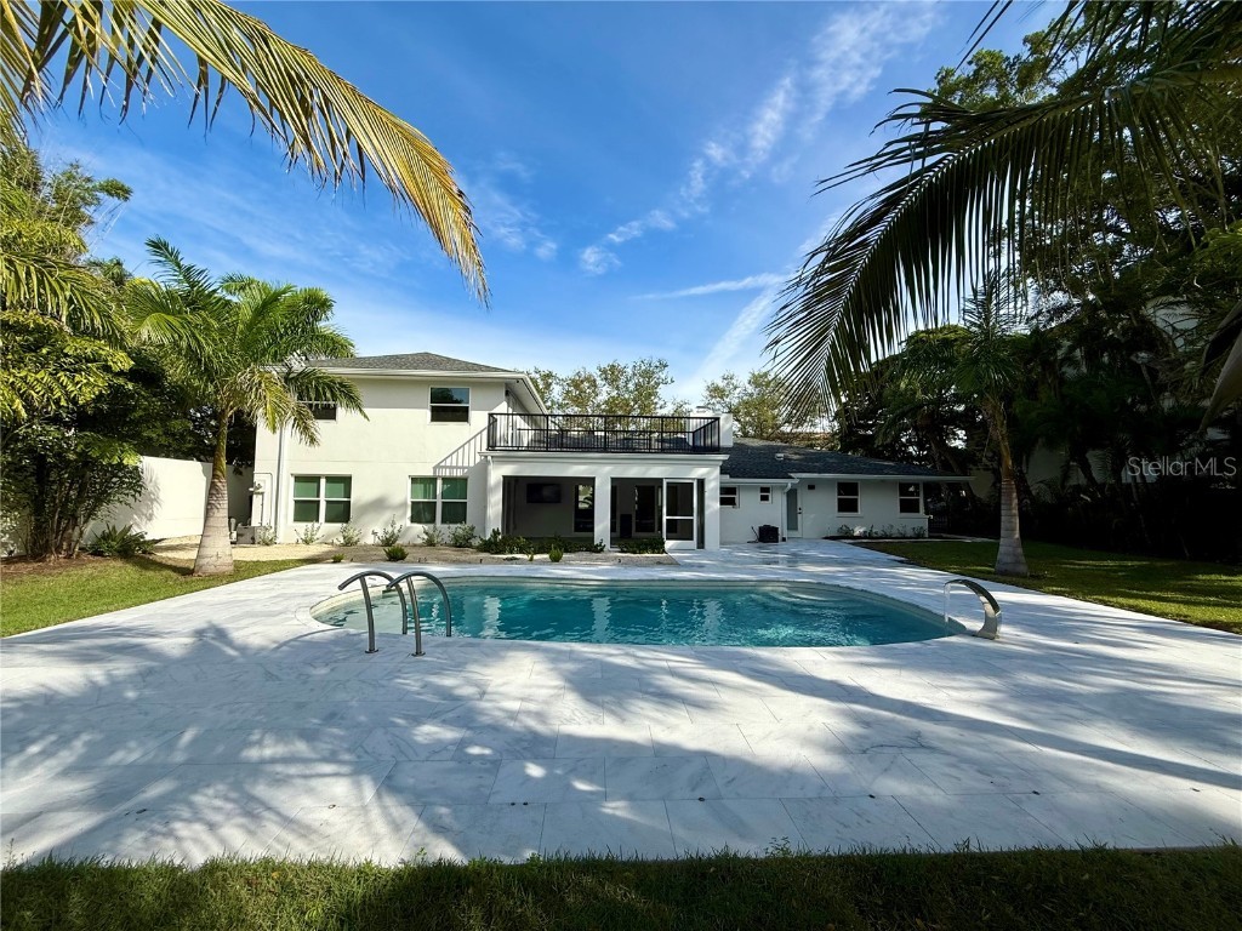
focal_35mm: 14
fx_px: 502
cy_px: 466
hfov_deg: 102.1
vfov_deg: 85.7
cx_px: 621
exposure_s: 1/1795
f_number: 2.2
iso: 50
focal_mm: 2.22
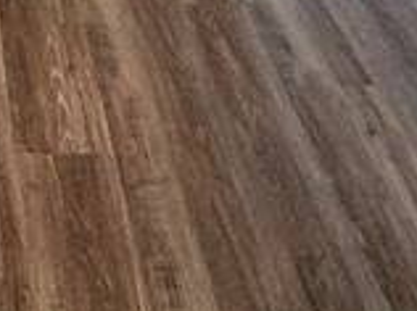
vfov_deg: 11.2
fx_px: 1095
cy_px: -580
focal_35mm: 91
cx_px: -124
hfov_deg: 19.8
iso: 100
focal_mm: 2.22
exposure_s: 1/120
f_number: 2.2
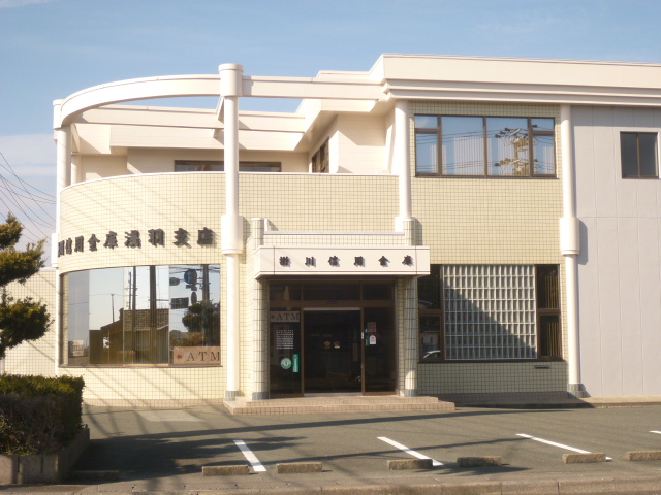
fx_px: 1108
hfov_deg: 33.2
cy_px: 248
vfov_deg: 25.2
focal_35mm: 58
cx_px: 330
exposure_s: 1/640
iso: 100
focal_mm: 10.4
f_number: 4.1
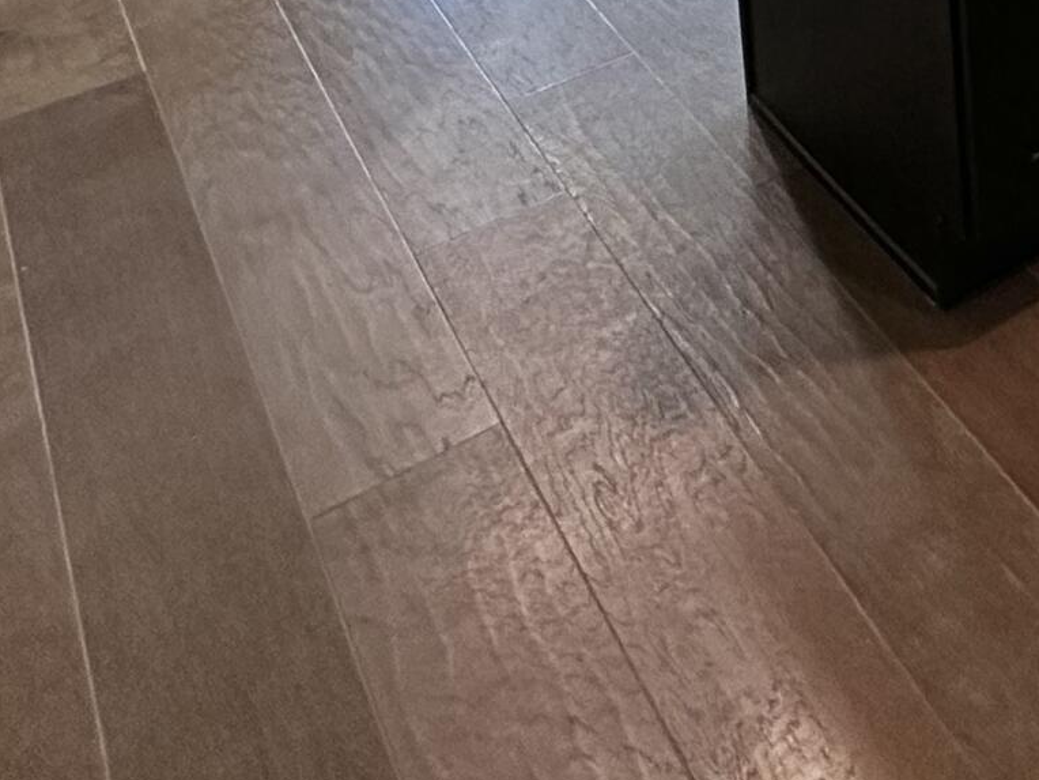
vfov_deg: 19.0
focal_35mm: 55
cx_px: 1537
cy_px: -686
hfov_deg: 26.2
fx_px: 1651
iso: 200
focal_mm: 2.22
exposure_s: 1/120
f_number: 2.2
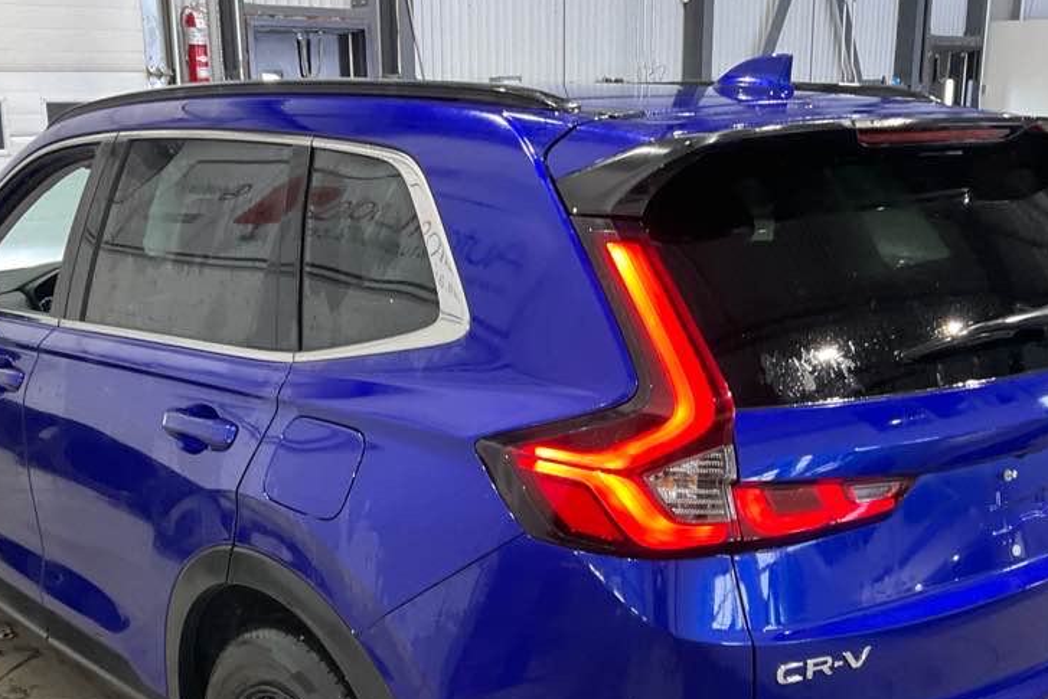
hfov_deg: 41.9
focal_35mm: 47
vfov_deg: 28.1
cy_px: 559
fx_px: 1368
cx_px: 521
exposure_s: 1/60
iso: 160
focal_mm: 3
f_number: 1.8
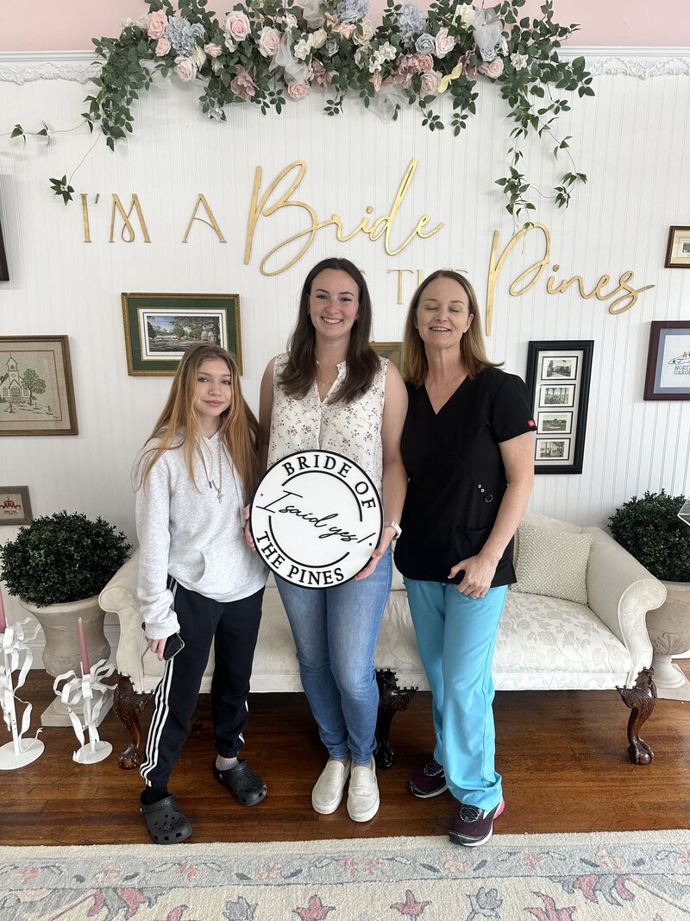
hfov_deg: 56.8
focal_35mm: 24
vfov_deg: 71.6
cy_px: 460
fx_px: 638
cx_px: 345
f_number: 1.78
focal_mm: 6.86
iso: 100
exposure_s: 1/120
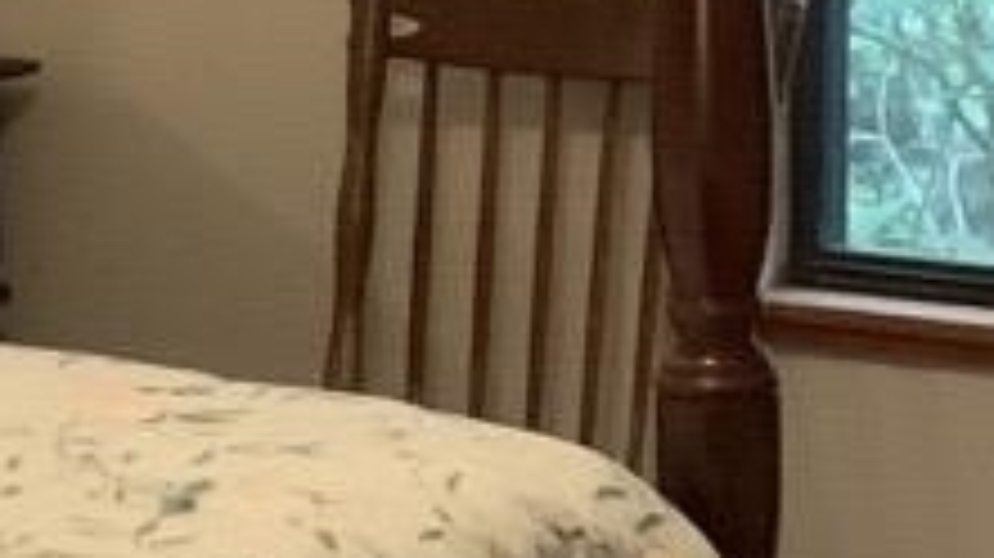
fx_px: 5637
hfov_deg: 10.0
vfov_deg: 5.6
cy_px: -54
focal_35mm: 214
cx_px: 1055
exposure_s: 1/40
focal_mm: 3
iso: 250
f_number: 1.8
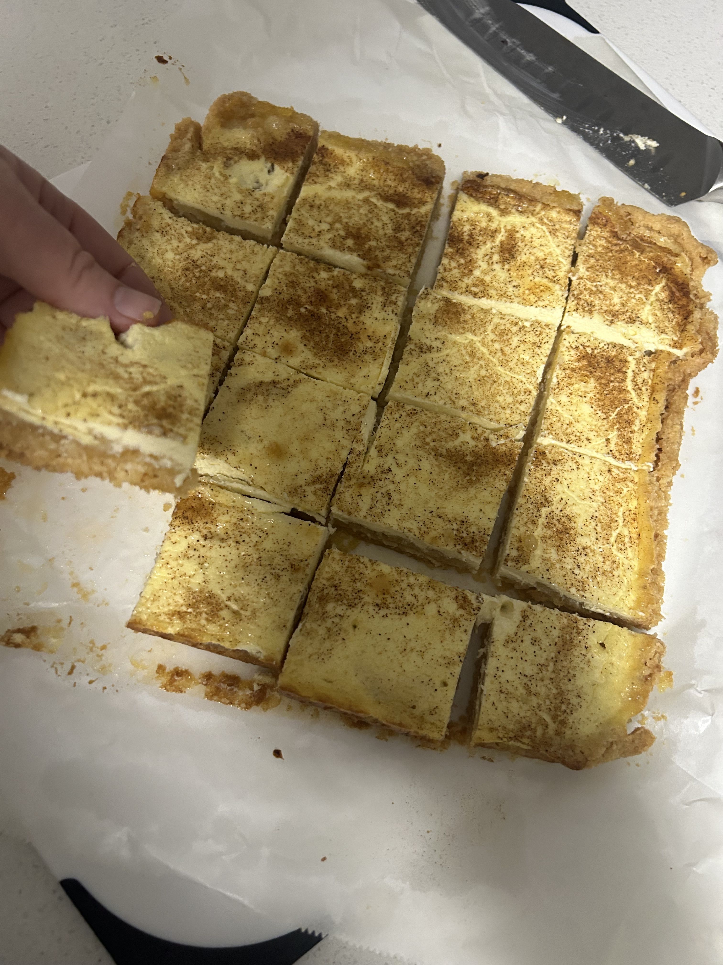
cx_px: 362
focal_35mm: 26
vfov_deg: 67.3
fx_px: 724
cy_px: 482
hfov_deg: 53.1
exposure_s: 1/50
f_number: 1.5
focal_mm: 5.7
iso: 320
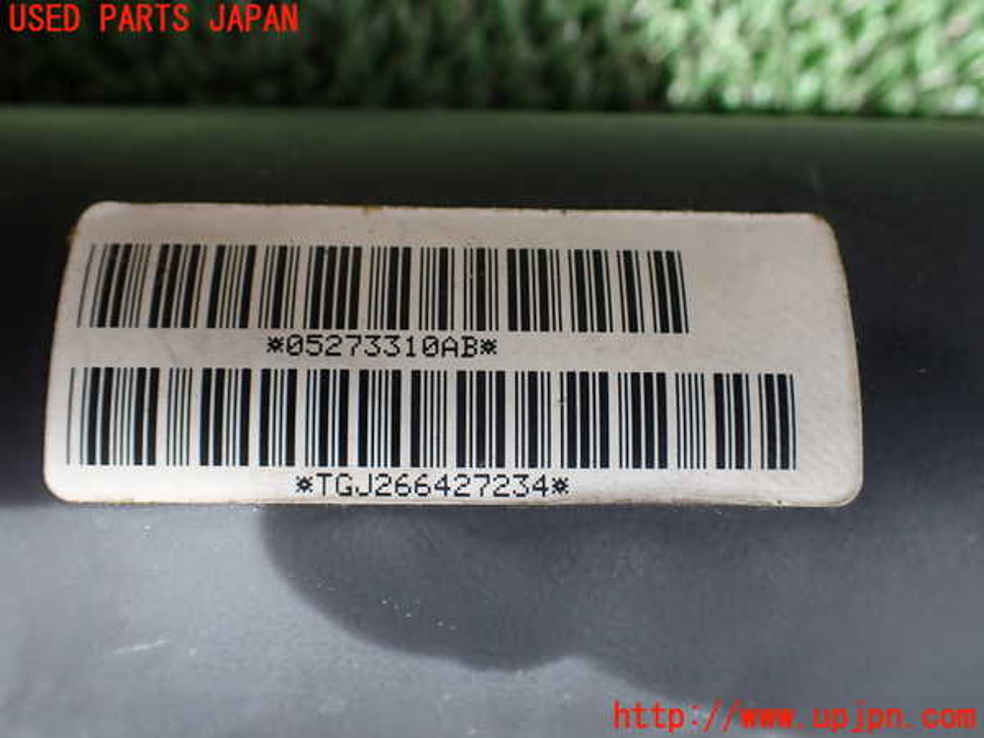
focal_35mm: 30
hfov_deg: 60.0
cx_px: 492
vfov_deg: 46.8
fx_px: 853
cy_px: 369
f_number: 2.3
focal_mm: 5.4
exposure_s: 1/125
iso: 125
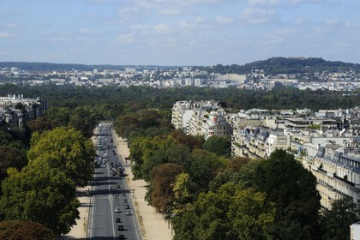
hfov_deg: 16.8
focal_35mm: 122
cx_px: 180
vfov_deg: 11.2
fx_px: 1220
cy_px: 120
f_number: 13
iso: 200
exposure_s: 1/250
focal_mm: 122
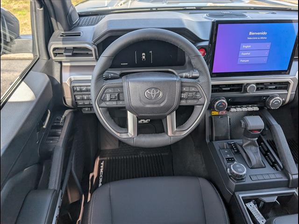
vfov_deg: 56.8
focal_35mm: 24
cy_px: 112
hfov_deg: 71.6
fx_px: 207
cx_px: 150
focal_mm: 6.9
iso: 22
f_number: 1.68
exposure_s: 1/196
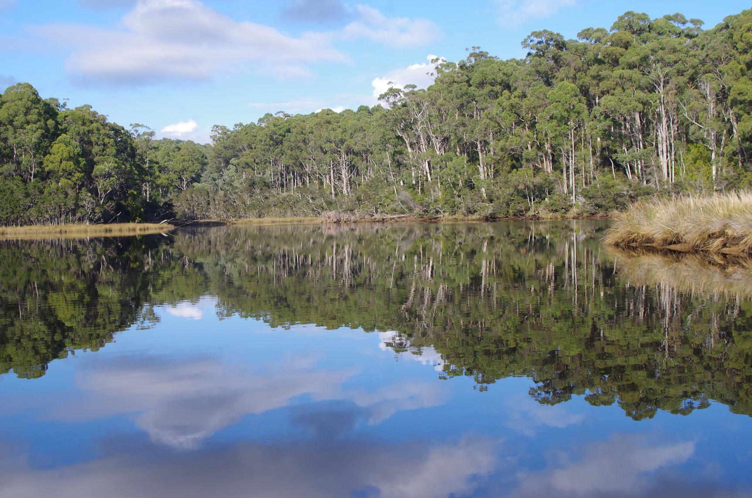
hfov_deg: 39.0
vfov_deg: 26.4
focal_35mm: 51
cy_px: 249
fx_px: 1063
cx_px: 376
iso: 200
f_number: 11
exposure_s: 1/125
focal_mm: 34
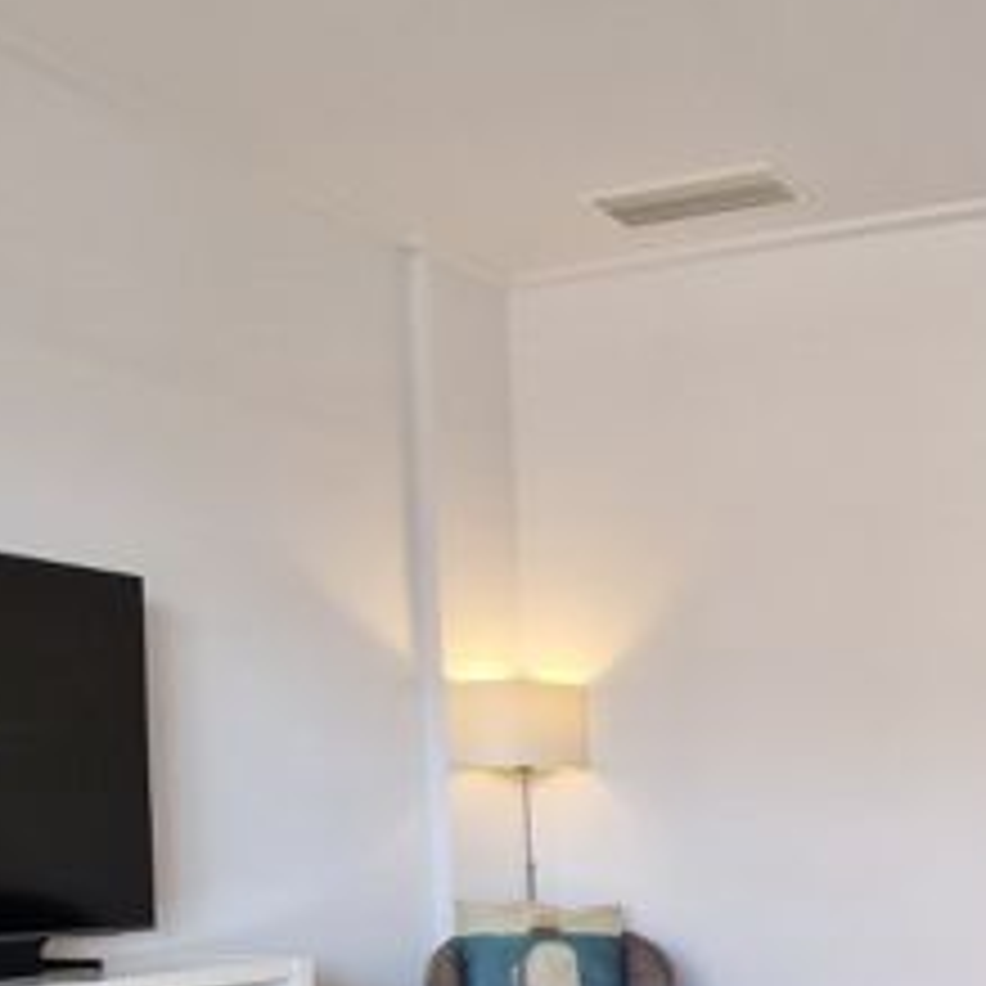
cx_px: 1119
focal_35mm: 37
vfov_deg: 41.2
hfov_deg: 36.8
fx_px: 1192
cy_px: 900
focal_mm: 2.2
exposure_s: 1/100
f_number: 2.2
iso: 50
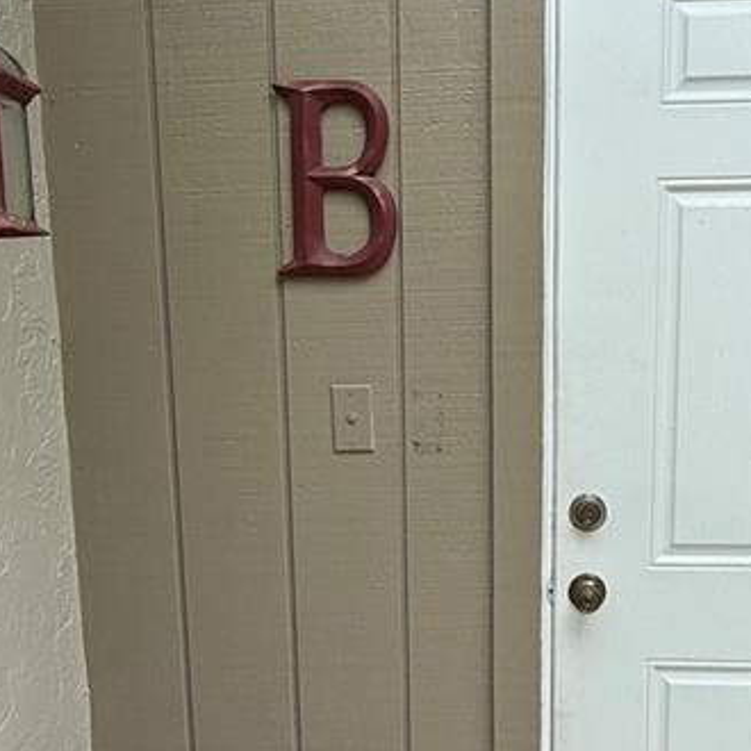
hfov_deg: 37.3
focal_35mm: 45
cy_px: 539
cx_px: 480
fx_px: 1105
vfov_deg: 36.9
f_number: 2.2
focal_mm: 2.22
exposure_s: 1/482
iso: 50
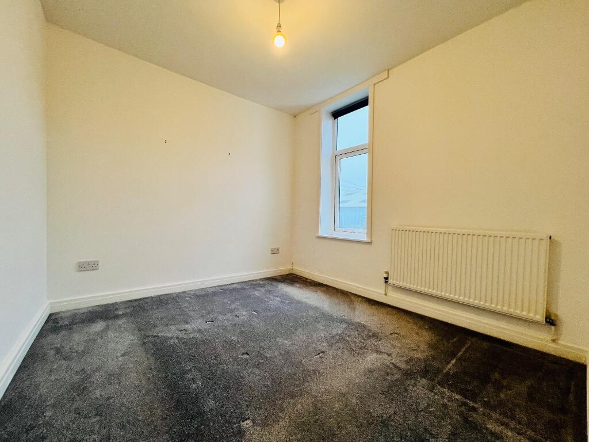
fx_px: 221
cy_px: 221
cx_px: 294
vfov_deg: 89.9
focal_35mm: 13
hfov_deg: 106.2
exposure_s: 1/100
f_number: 1.8
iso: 160
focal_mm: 1.57
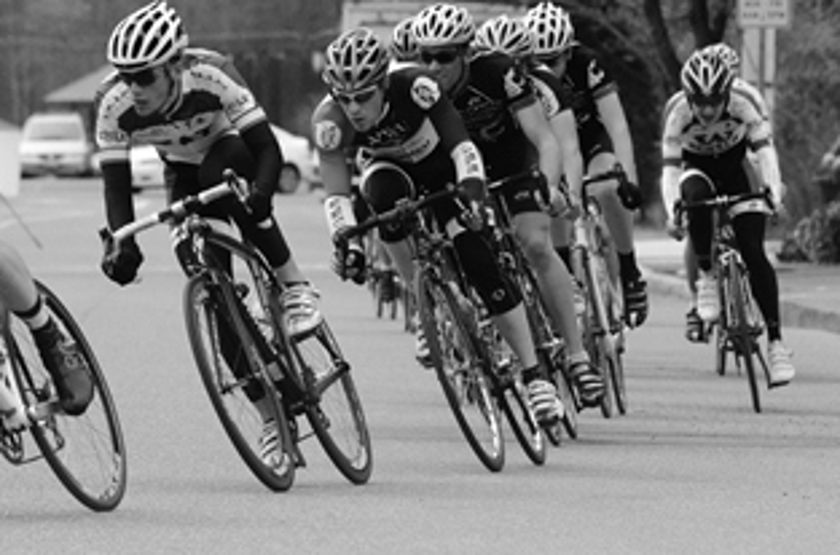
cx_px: 295
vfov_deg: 3.0
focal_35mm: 451
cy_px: 288
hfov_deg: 4.6
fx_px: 10497
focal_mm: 210
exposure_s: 1/5000
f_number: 9
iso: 4000
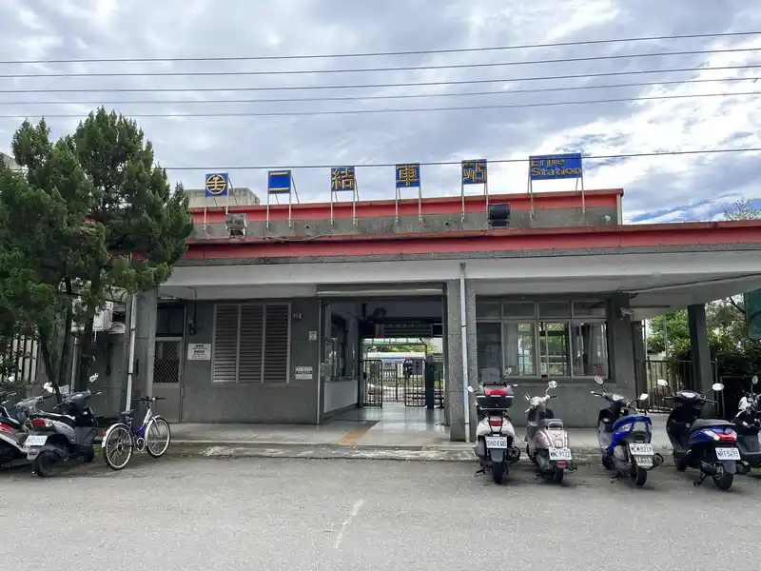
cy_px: 286
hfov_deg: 67.3
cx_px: 380
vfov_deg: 53.1
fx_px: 572
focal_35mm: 26
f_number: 1.6
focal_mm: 5.1
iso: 50
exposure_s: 1/1086
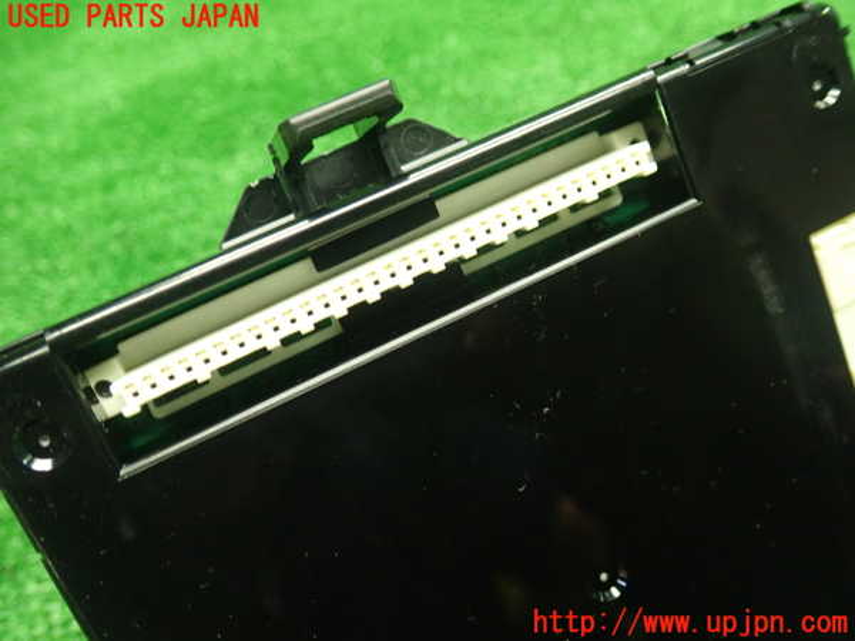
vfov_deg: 46.8
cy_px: 320
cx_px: 428
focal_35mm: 30
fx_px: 741
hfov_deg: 60.0
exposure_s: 1/60
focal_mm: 5.5
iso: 800
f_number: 2.3
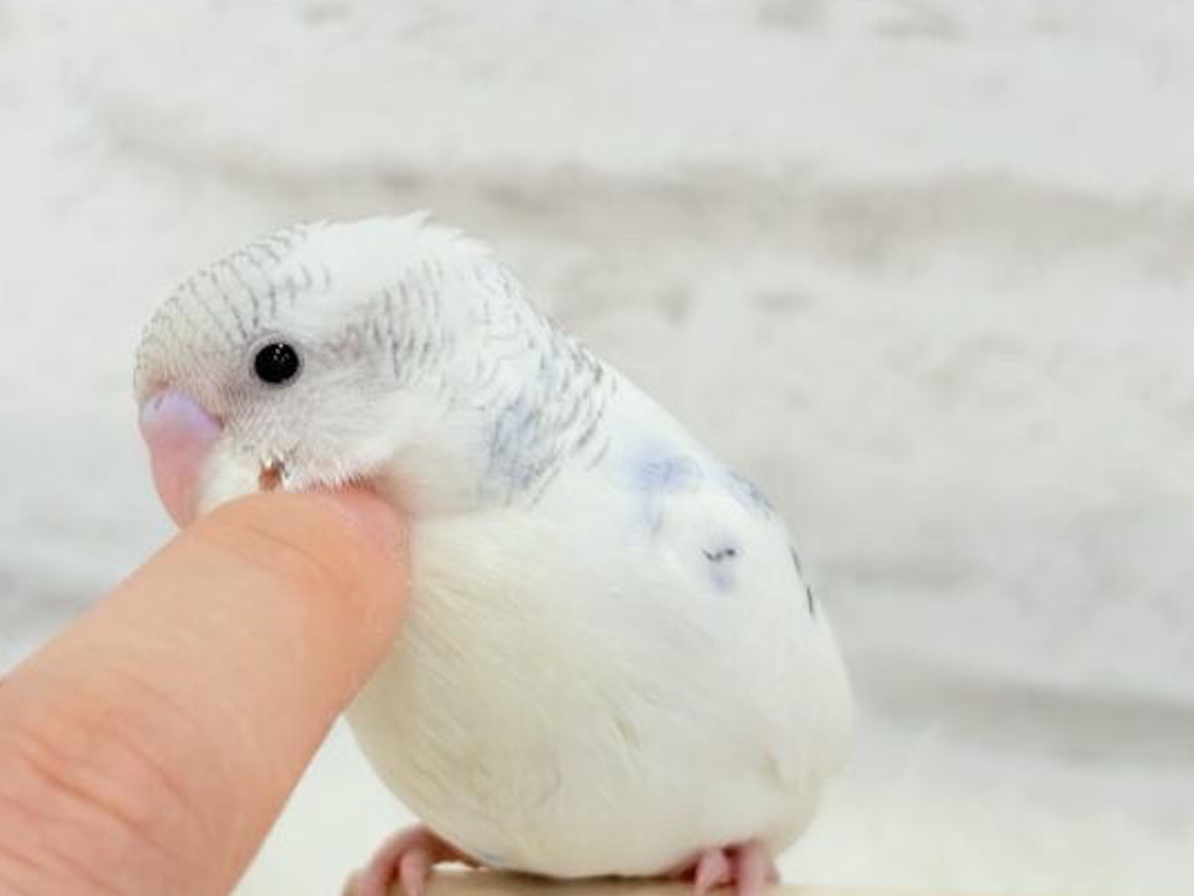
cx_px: 536
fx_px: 2139
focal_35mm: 62
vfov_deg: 23.7
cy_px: 458
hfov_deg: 31.2
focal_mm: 5.96
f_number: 1.6
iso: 32
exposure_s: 1/50
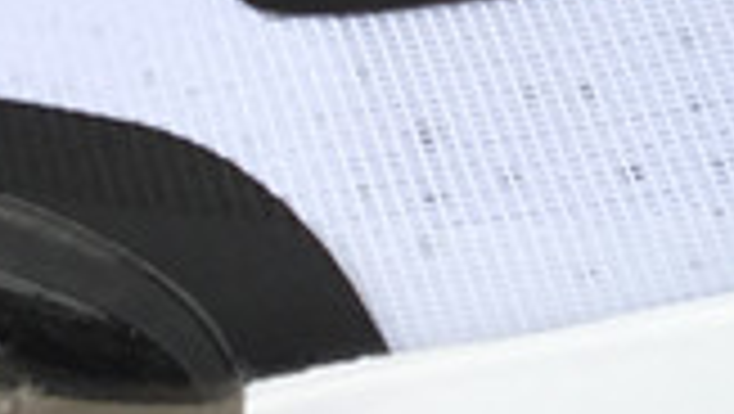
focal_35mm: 186
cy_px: -25
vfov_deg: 6.5
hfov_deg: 11.1
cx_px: 1130
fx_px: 3623
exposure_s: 1/192
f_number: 2.4
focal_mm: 3.3
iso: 25
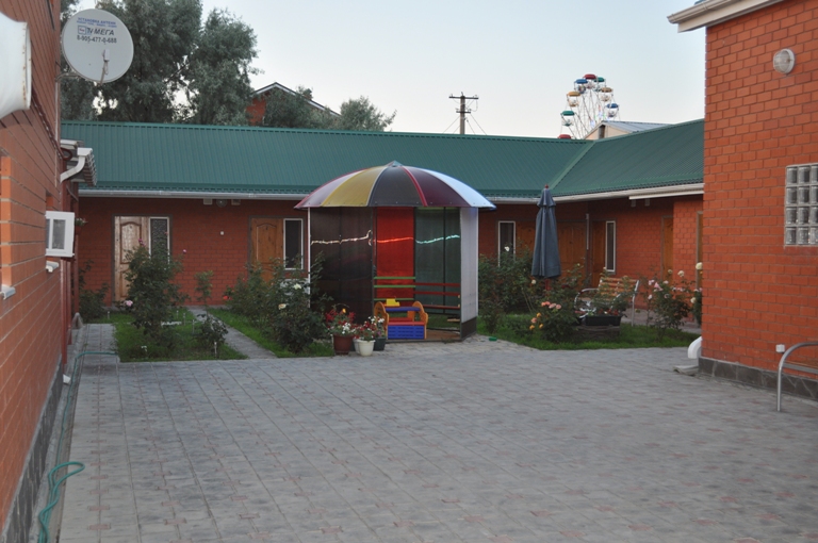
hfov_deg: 43.7
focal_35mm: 45
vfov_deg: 29.8
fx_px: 1021
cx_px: 409
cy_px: 272
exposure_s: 1/125
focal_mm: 30
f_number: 4.5
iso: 400
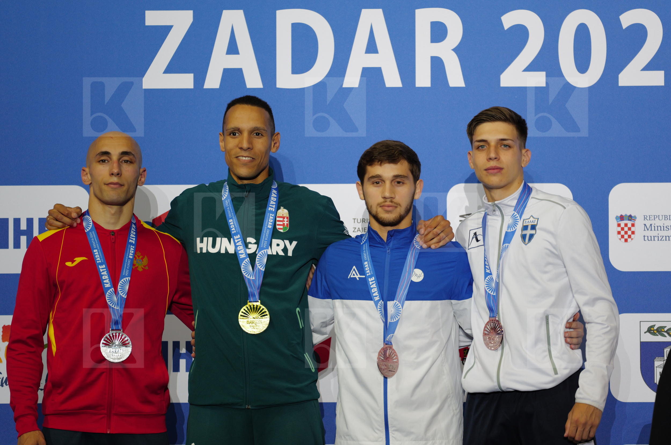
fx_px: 3722
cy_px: 222
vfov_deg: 6.8
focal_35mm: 200
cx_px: 336
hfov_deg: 10.3
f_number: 3
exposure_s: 1/500
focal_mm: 200
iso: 1600
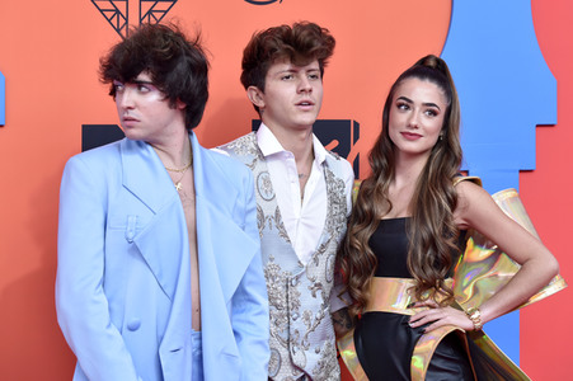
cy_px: 190
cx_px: 286
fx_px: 1670
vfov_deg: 13.0
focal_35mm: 105
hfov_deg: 19.5
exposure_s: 1/250
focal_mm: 105
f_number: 4.5
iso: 1250
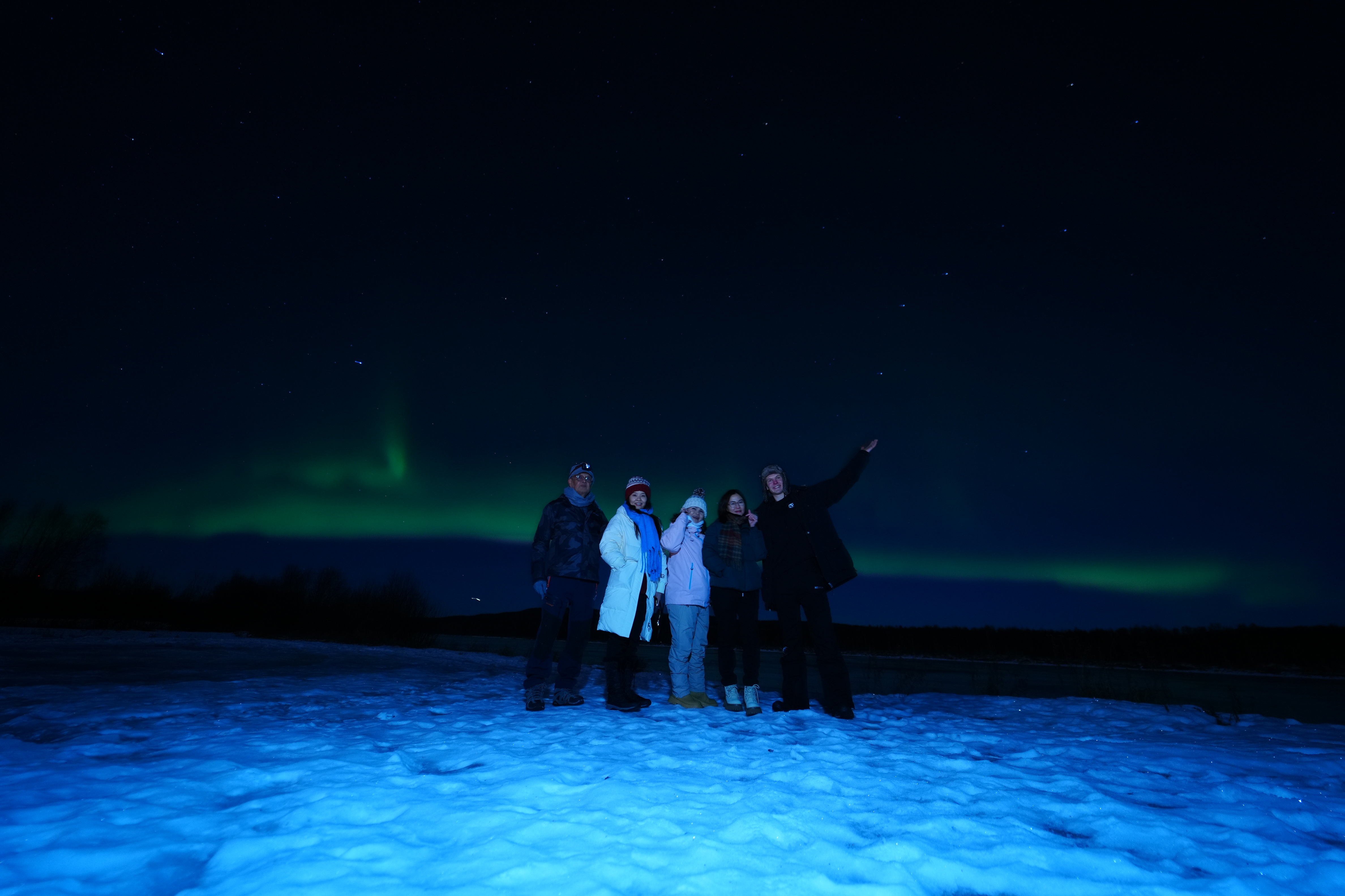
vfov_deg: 81.2
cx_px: 672
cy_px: 448
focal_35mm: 14
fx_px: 523
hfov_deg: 104.3
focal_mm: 14
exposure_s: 2.5
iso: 800
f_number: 2.8
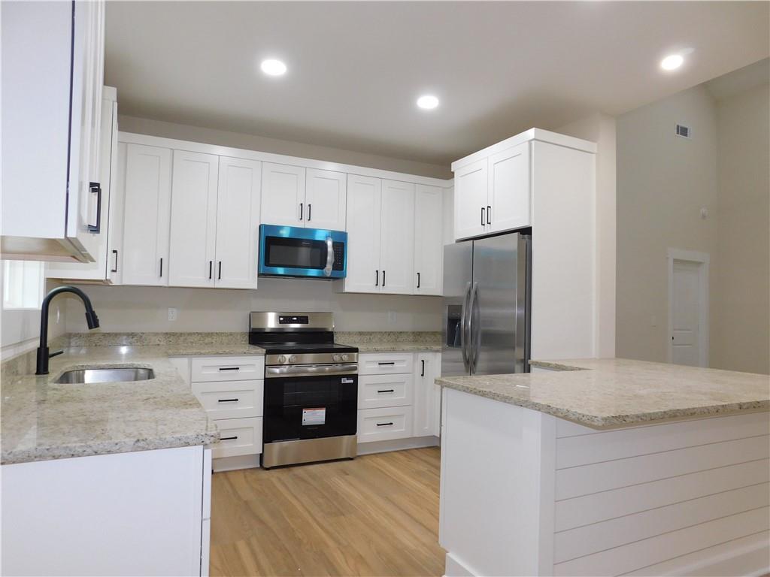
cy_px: 288
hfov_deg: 73.9
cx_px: 385
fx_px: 512
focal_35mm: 23
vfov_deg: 58.9
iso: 200
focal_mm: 4
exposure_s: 1/30
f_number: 3
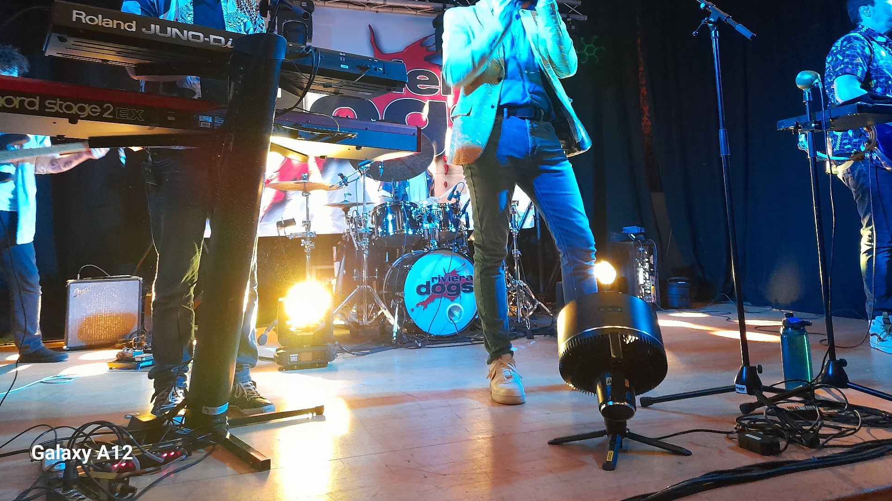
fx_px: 662
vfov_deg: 41.0
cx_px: 447
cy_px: 168
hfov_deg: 67.9
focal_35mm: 28
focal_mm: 4.6
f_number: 2
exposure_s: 1/25
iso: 640
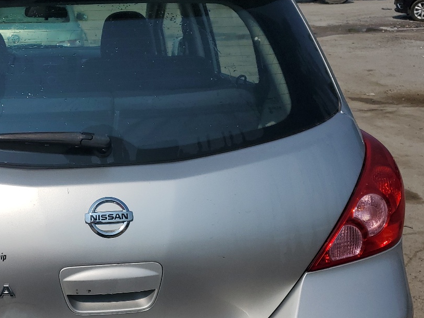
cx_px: 76
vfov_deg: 28.4
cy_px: 216
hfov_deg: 36.1
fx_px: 625
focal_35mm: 51
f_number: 1.5
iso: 50
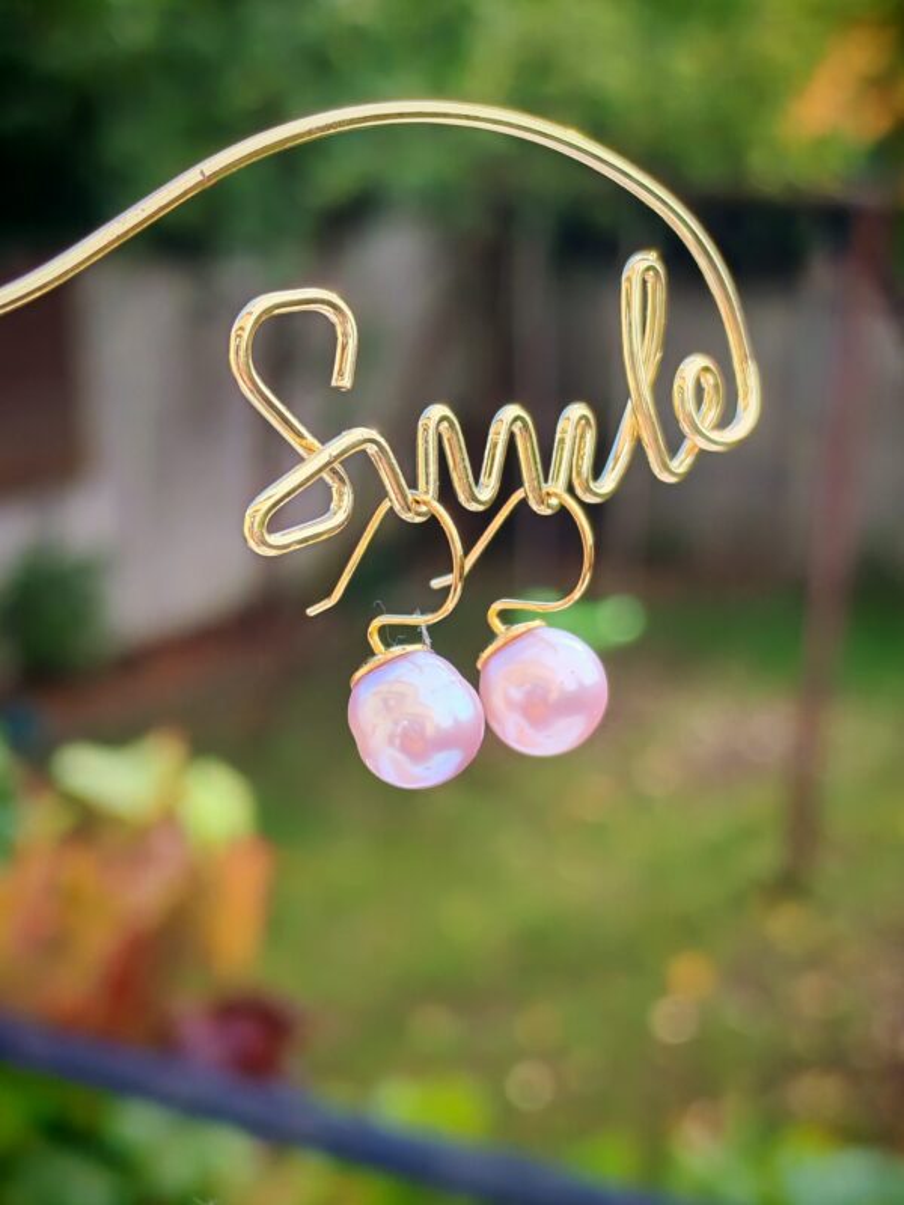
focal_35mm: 68
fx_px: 2368
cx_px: 452
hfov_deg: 21.6
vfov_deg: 28.6
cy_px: 602
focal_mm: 5.52
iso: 50
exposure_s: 1/430
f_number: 1.95
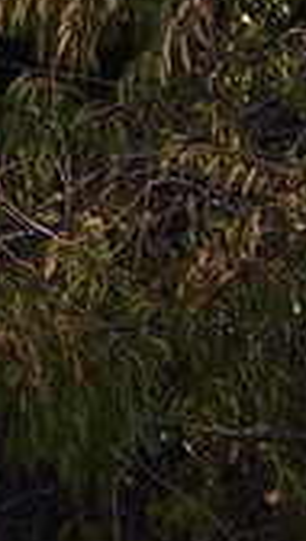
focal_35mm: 548
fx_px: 7873
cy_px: -657
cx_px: -1540
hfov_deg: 2.1
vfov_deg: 3.9
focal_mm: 55
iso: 400
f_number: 13
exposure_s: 1/400
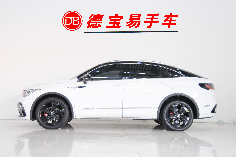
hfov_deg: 42.4
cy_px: 78
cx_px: 118
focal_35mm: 46
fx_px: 304
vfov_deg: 28.9
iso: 200
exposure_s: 1/10
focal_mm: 31
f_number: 4.8
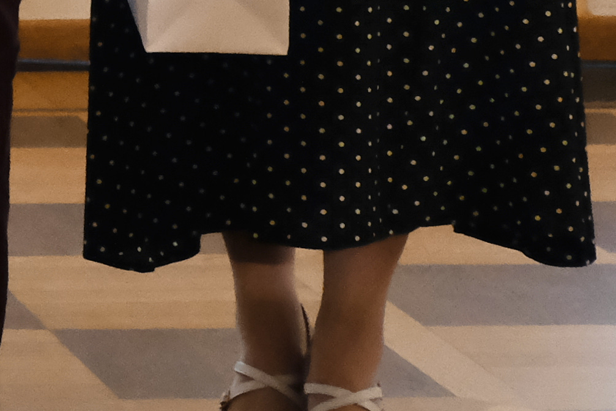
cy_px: -422
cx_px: -810
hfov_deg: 7.9
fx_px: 4191
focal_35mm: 245
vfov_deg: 5.5
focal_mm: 26.5
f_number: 3.2
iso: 4000
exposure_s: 1/180
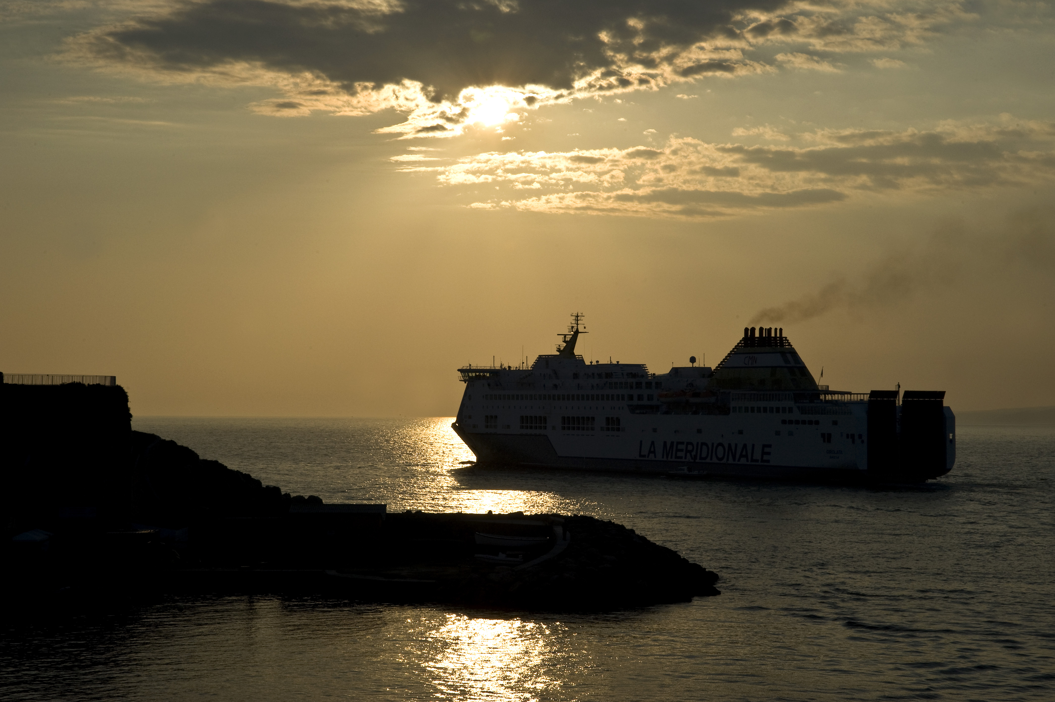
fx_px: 2196
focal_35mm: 75
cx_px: 528
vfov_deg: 18.2
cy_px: 351
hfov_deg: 27.0
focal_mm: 75
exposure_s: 1/800
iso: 500
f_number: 25
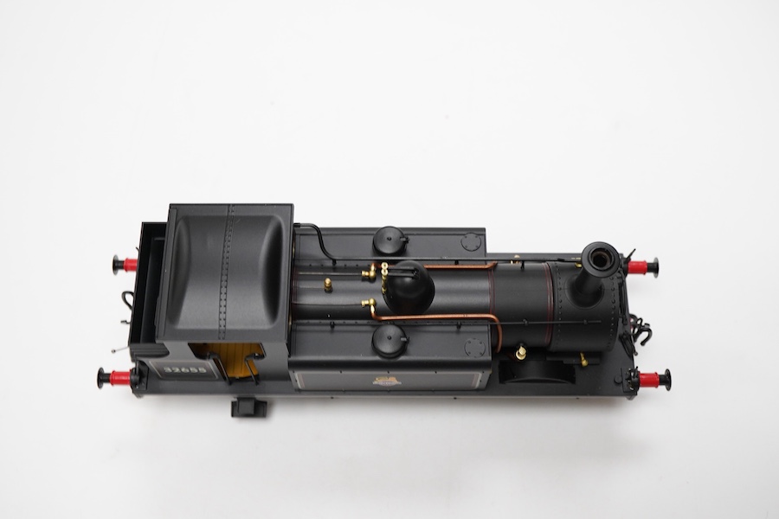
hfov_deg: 43.6
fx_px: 974
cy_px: 260
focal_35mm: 45
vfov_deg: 29.9
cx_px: 390
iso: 1250
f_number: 9
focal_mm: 30
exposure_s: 1/125
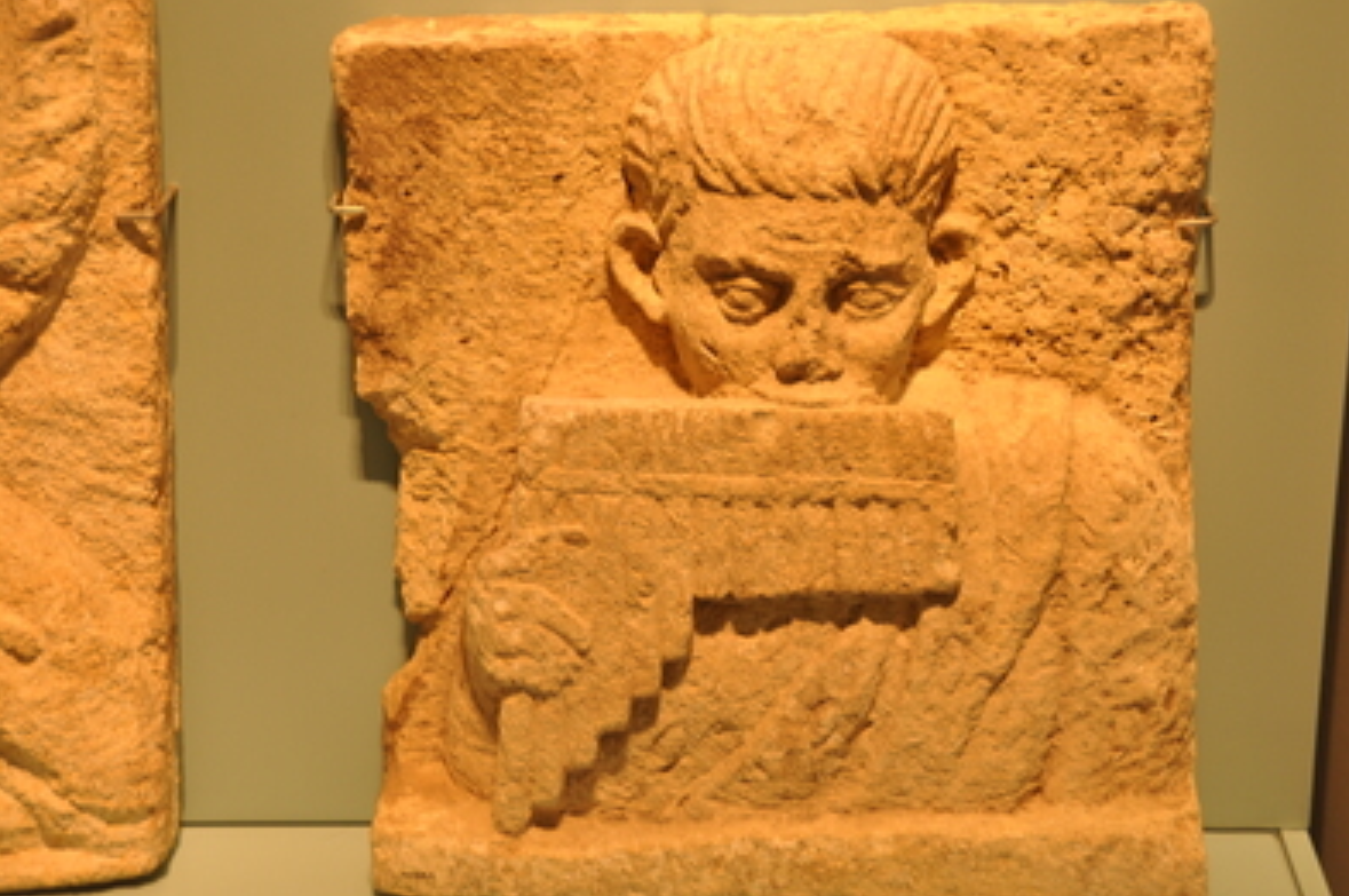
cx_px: 752
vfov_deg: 14.5
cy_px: 446
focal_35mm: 94
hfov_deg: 21.7
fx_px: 3518
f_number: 4.8
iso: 320
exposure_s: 1/13
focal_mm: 56
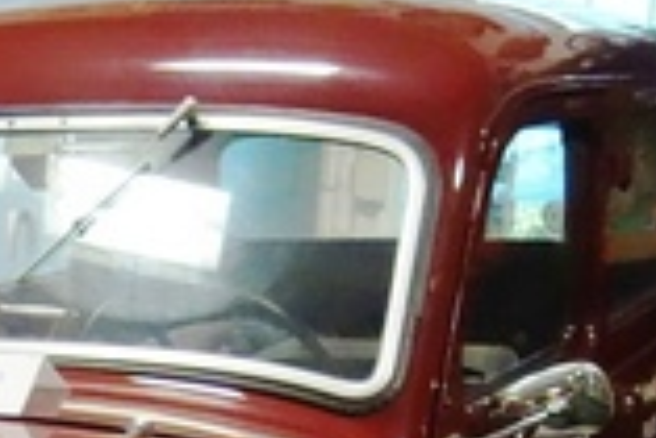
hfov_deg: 16.9
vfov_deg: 11.6
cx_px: -297
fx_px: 2024
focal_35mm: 111
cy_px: 759
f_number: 2
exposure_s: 1/160
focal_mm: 10.77
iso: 3200
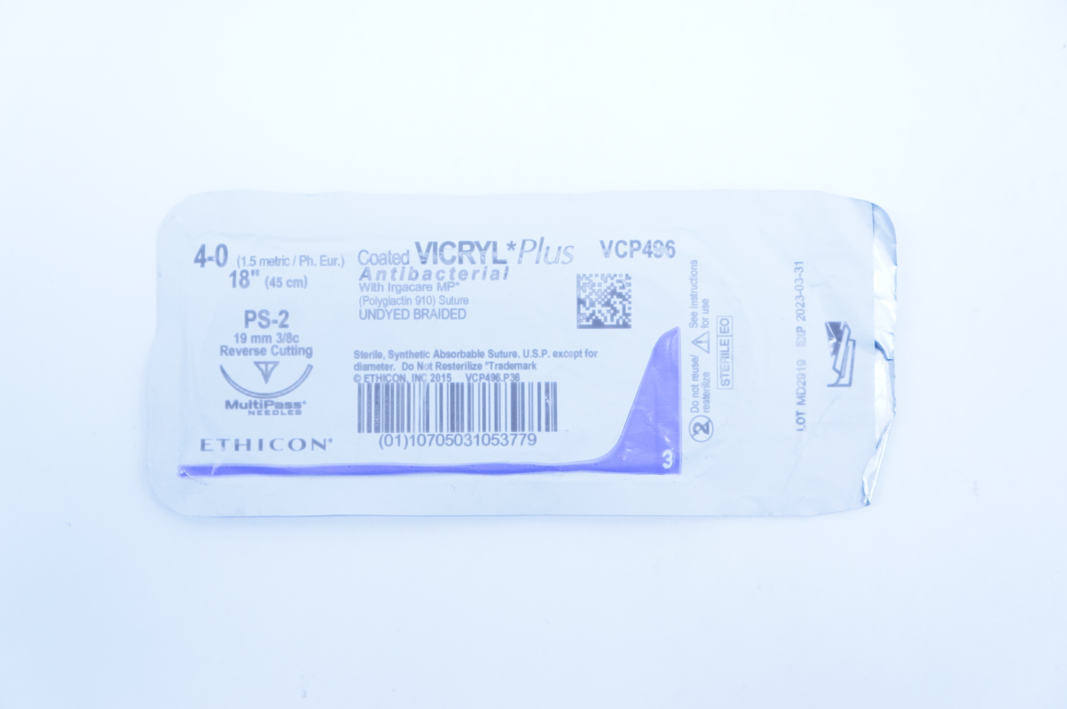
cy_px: 354
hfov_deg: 41.2
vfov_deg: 28.0
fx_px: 1421
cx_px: 534
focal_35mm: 48
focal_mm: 32
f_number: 4.5
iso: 800
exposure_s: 1/160
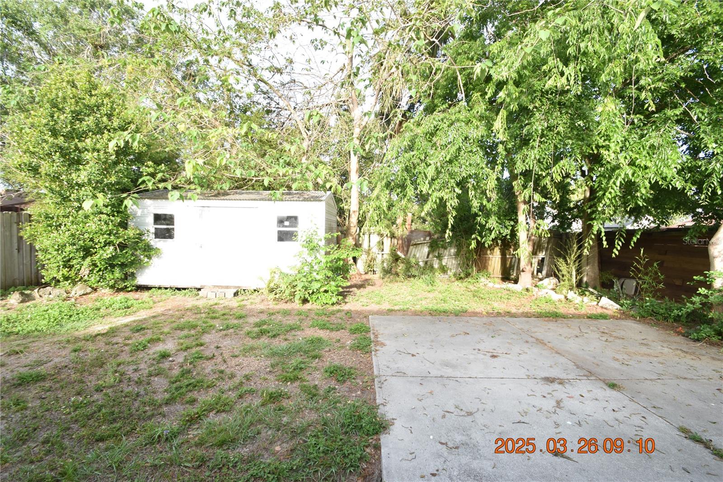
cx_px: 362
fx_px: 301
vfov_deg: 77.3
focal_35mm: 15
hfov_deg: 100.4
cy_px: 241
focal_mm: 10
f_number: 8
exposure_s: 1/250
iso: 400
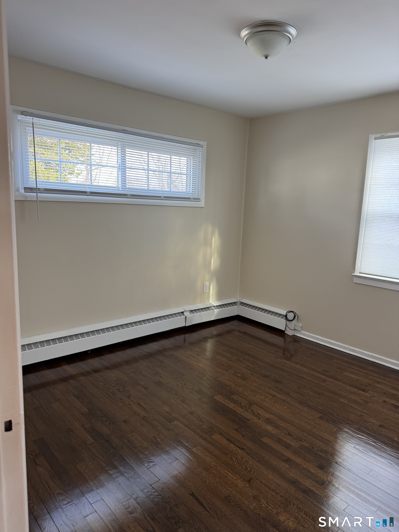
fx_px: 369
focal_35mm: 24
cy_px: 266
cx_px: 200
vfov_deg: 71.6
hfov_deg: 56.8
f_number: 1.78
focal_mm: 6.76
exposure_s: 1/60
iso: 250
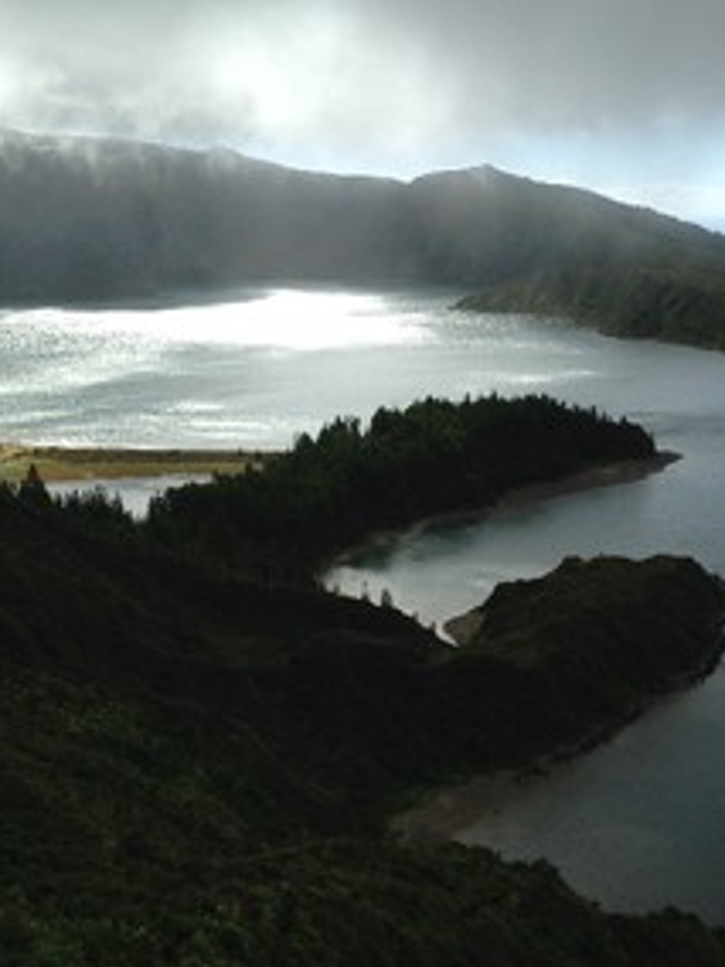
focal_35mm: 58
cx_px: 446
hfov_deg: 25.2
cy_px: 444
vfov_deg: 33.2
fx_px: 1620
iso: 50
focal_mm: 4.12
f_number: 2.4
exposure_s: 1/1595
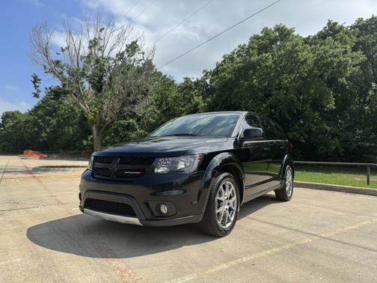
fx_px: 261
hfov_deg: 71.6
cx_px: 188
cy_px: 142
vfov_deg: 56.8
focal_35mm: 24
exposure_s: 1/4049
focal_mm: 6.76
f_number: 1.78
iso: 80
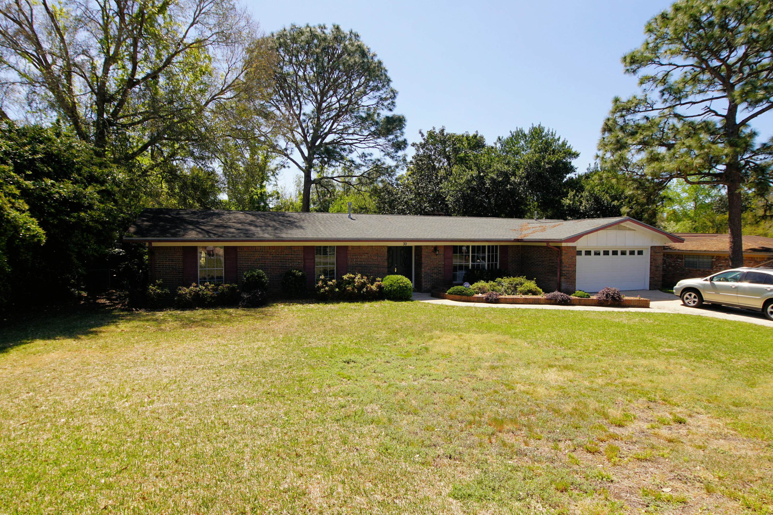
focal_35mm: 18
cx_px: 386
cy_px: 258
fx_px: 387
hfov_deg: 90.0
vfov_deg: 67.4
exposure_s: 1/100
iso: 100
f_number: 10
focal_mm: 12
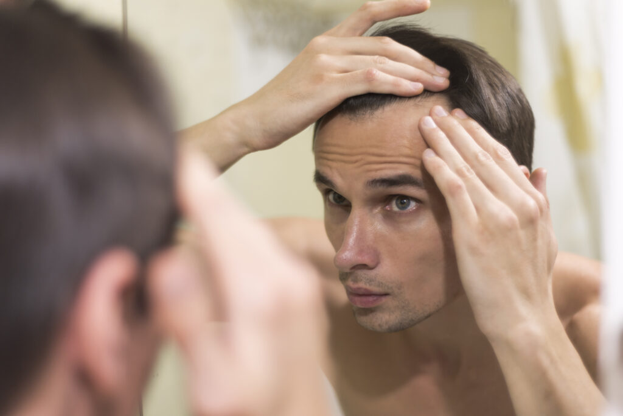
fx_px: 865
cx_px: 312
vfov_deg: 27.0
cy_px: 208
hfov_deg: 39.6
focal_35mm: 50
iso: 500
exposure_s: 1/100
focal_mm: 50
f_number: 1.8
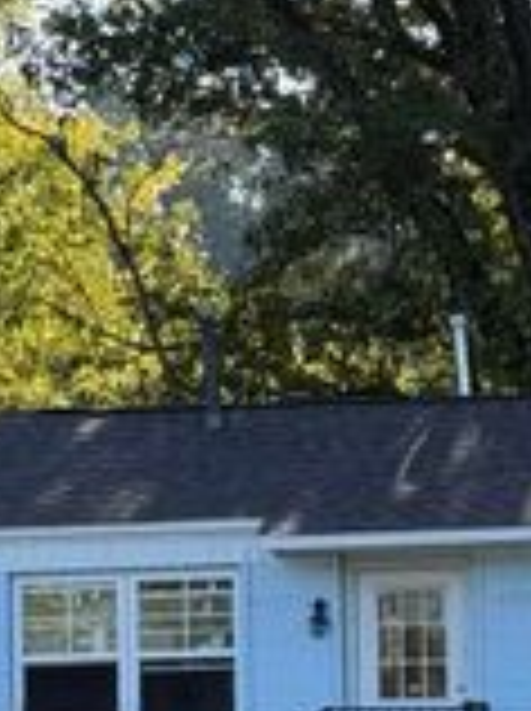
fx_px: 4163
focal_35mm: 203
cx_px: 585
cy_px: 470
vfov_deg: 9.8
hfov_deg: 7.3
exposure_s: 1/1133
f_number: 1.78
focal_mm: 6.76
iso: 100
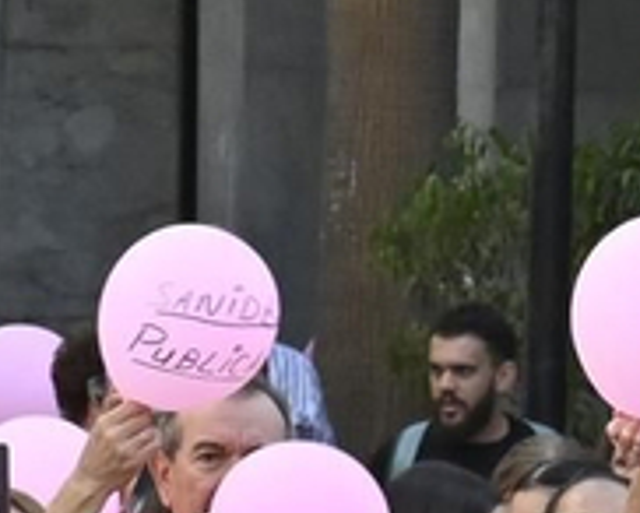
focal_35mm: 1296
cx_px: 890
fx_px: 24577
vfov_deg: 1.2
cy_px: 1061
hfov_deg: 1.5
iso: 1000
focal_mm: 105
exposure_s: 1/250
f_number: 9
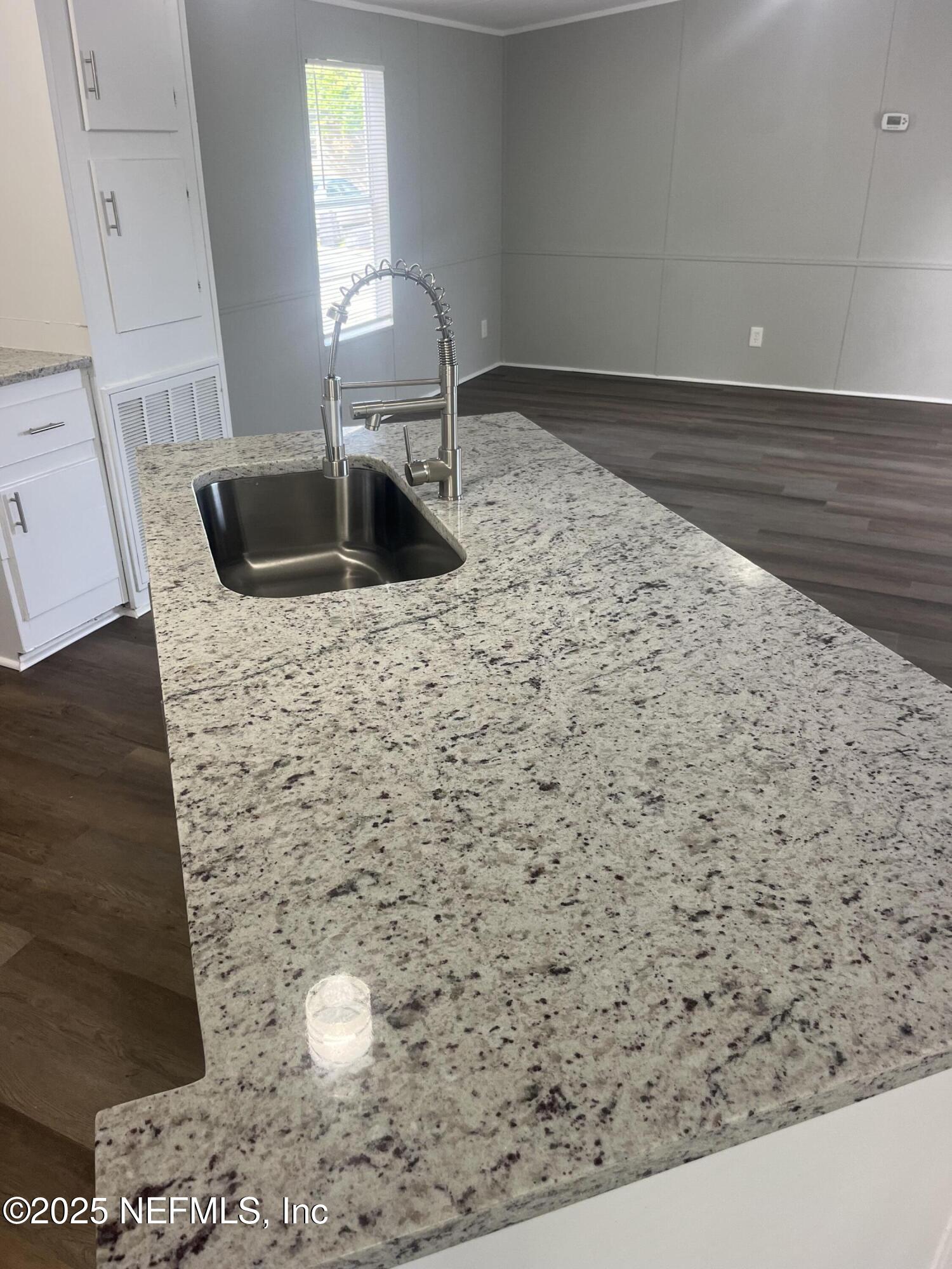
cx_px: 476
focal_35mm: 26
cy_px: 634
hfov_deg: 53.1
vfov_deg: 67.3
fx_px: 953
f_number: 1.6
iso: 80
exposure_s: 1/60
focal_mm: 5.1
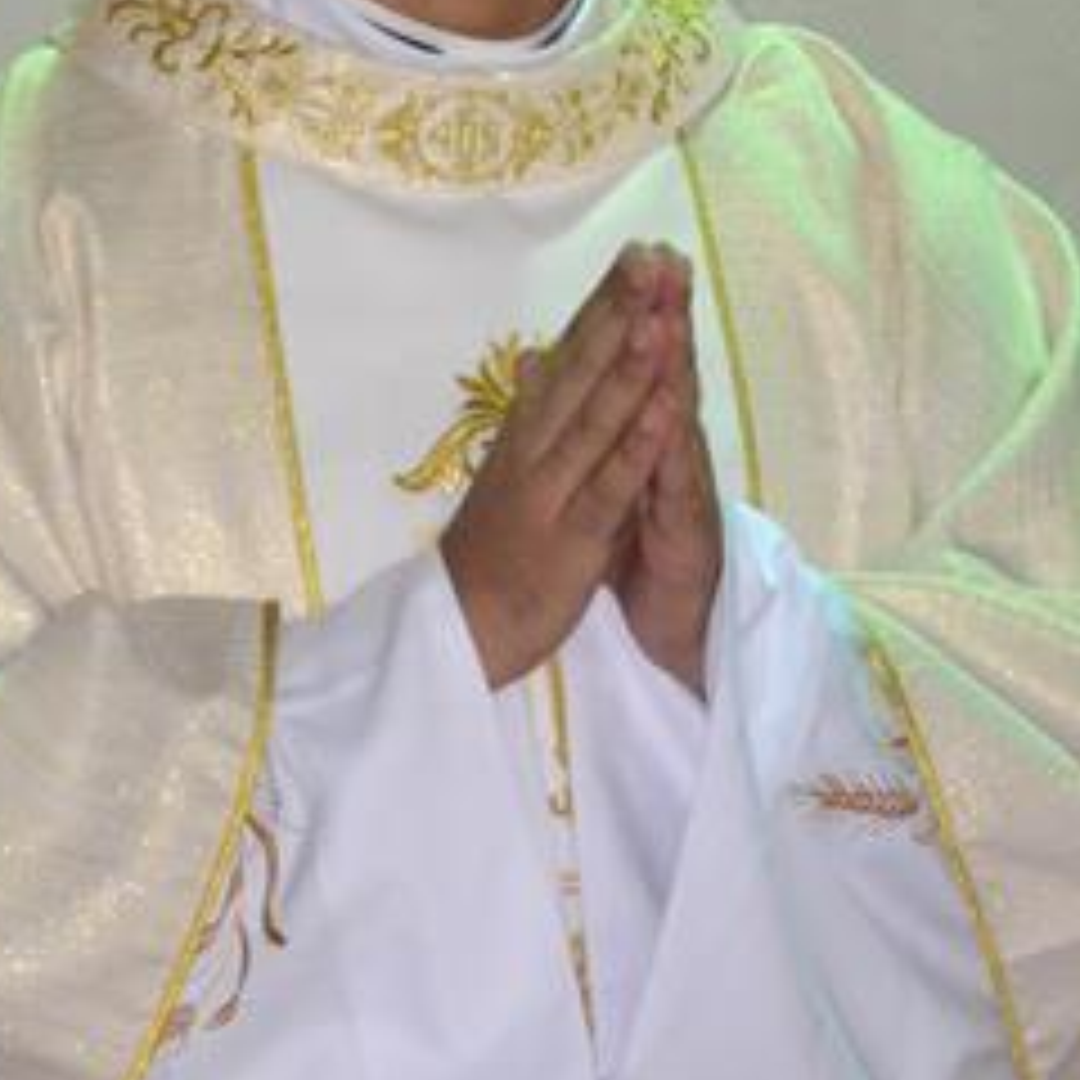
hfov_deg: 13.5
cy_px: 187
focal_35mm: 129
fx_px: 4553
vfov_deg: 13.4
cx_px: 364
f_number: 4.5
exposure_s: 1/60
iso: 3200
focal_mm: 38
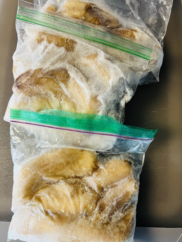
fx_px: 182
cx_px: 91
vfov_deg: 67.3
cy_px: 121
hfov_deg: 53.1
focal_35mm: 26
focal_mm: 5.7
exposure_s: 1/60
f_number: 1.5
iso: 100
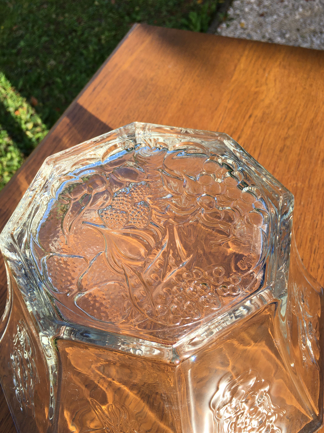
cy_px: 218
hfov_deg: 45.4
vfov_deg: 58.4
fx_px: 387
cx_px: 169
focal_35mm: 31
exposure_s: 1/793
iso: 25
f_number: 2.2
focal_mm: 4.15
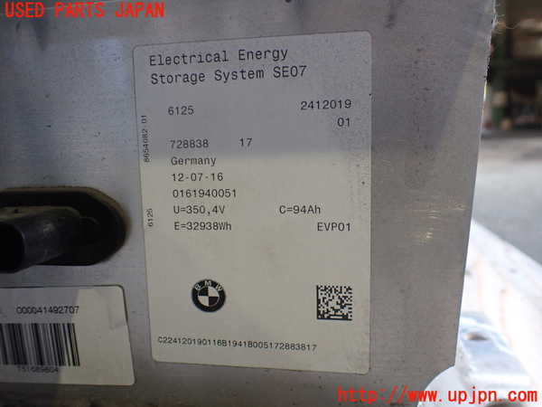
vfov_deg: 46.8
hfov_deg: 60.0
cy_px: 204
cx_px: 271
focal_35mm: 30
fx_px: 470
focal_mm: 5.4
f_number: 2.3
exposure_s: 1/125
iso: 400
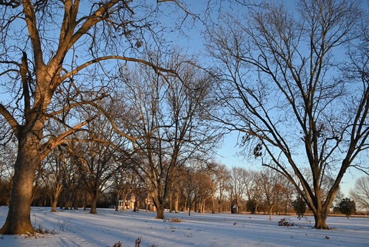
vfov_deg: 39.0
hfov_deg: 55.8
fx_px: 349
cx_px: 184
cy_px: 124
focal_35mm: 34
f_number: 5.6
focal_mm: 34
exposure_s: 1/250
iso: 125
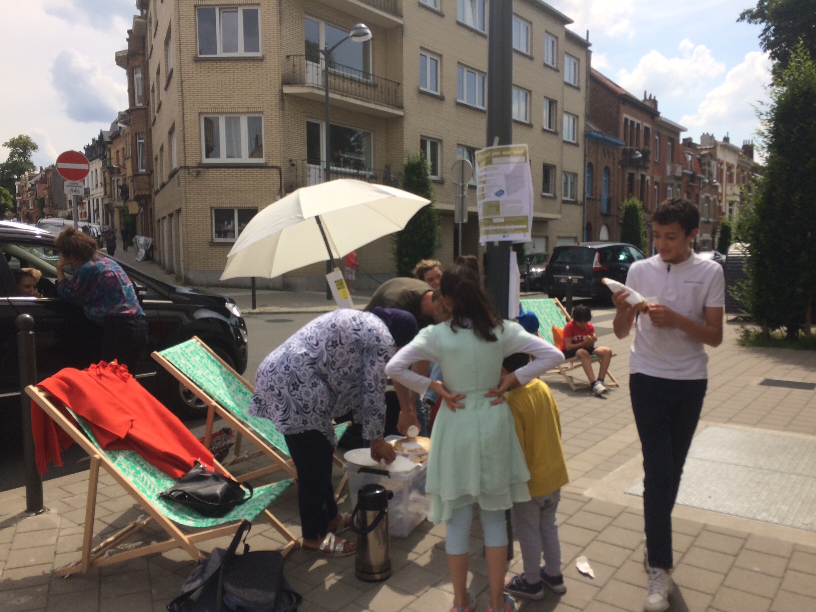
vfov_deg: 48.2
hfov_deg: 61.7
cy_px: 306
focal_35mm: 29
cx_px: 408
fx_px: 684
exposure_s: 1/2415
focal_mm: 4.15
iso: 32
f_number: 2.2
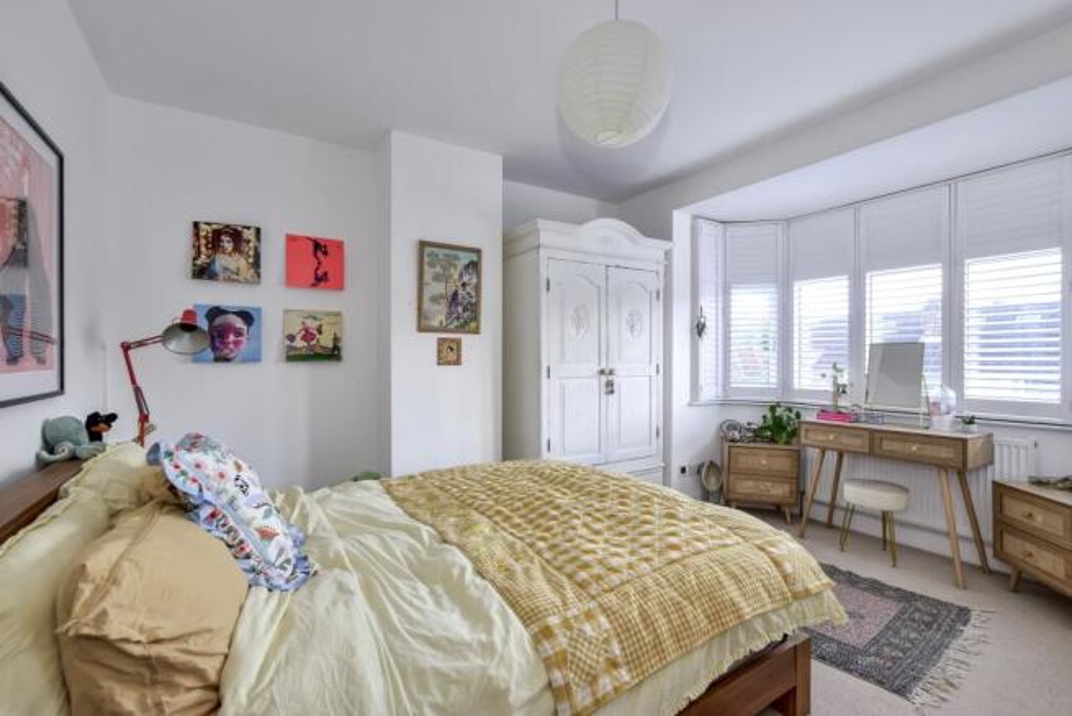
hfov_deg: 100.4
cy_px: 358
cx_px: 536
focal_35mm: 15
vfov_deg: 77.4
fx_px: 447
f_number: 8
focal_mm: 10
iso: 640
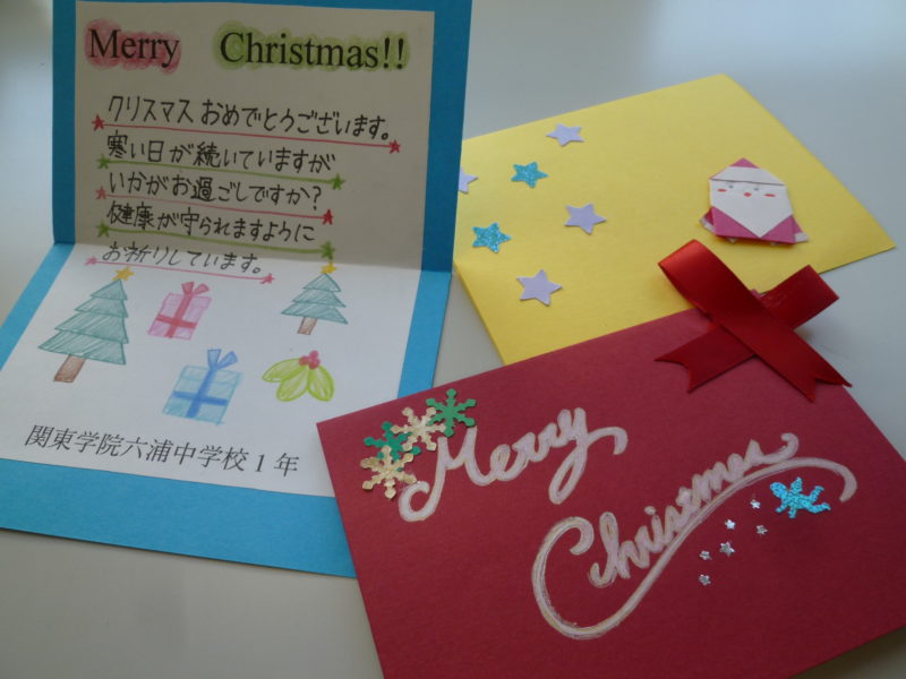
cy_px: 340
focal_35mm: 25
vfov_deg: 54.9
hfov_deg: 69.4
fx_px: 654
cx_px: 453
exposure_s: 1/60
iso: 80
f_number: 2.8
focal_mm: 4.5
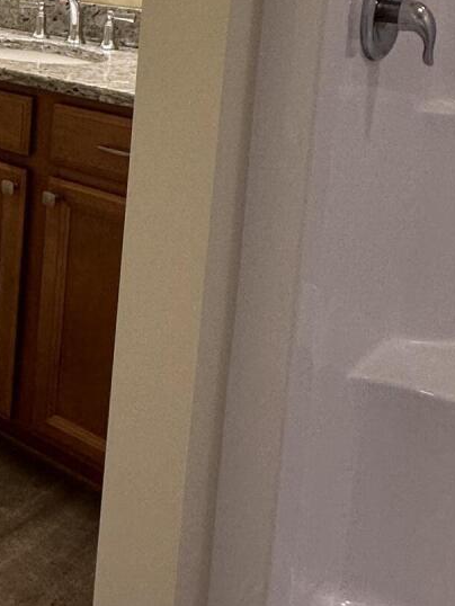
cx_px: -154
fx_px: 911
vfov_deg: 33.9
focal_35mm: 52
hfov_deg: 24.2
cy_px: 14
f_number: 2.2
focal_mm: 2.22
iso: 125
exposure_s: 1/120
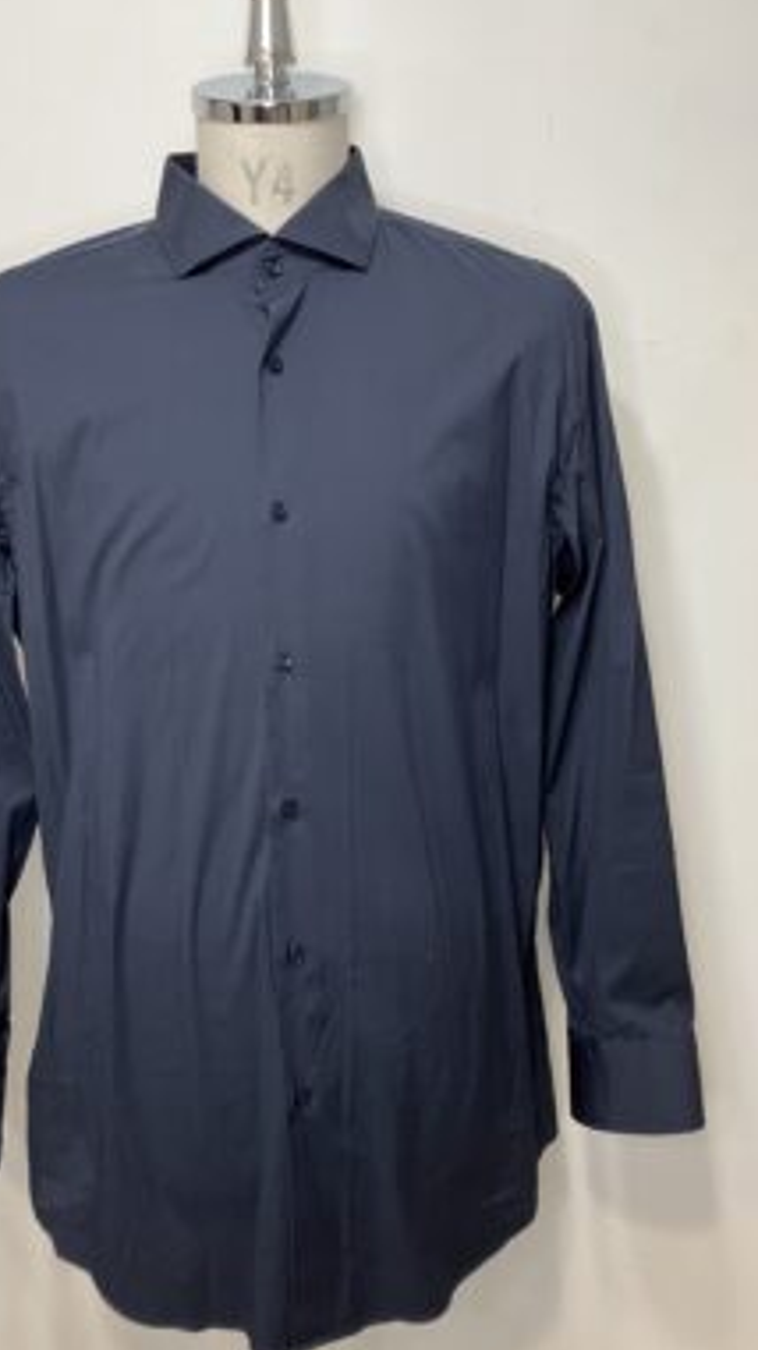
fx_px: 1145
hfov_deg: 36.4
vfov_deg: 61.0
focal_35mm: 32
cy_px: 680
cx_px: 276
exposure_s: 1/50
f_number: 1.8
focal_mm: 3.99
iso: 125
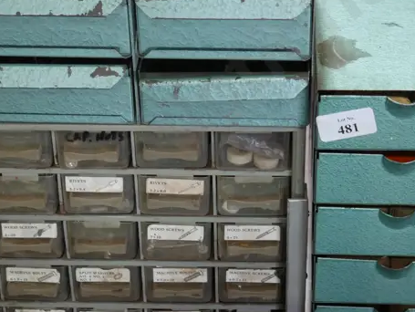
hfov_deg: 21.7
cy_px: 119
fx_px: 1080
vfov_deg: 16.4
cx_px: 188
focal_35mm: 90
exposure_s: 1/60
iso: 500
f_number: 4.4
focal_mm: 20
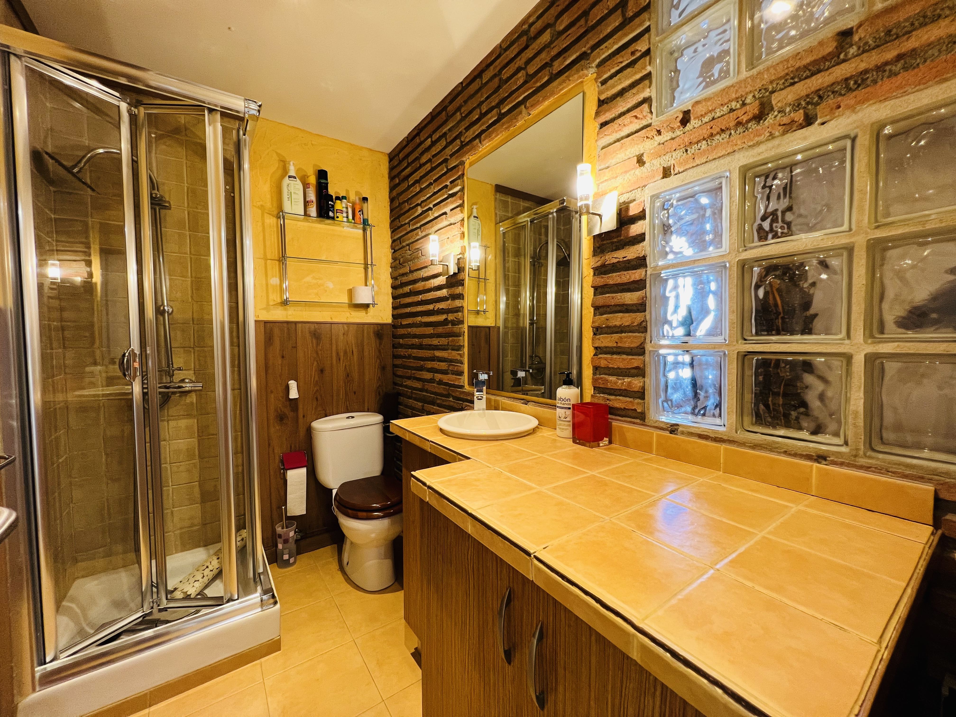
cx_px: 478
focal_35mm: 13
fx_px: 359
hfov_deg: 106.2
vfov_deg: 89.9
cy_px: 358
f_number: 1.8
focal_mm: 1.57
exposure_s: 1/50
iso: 160
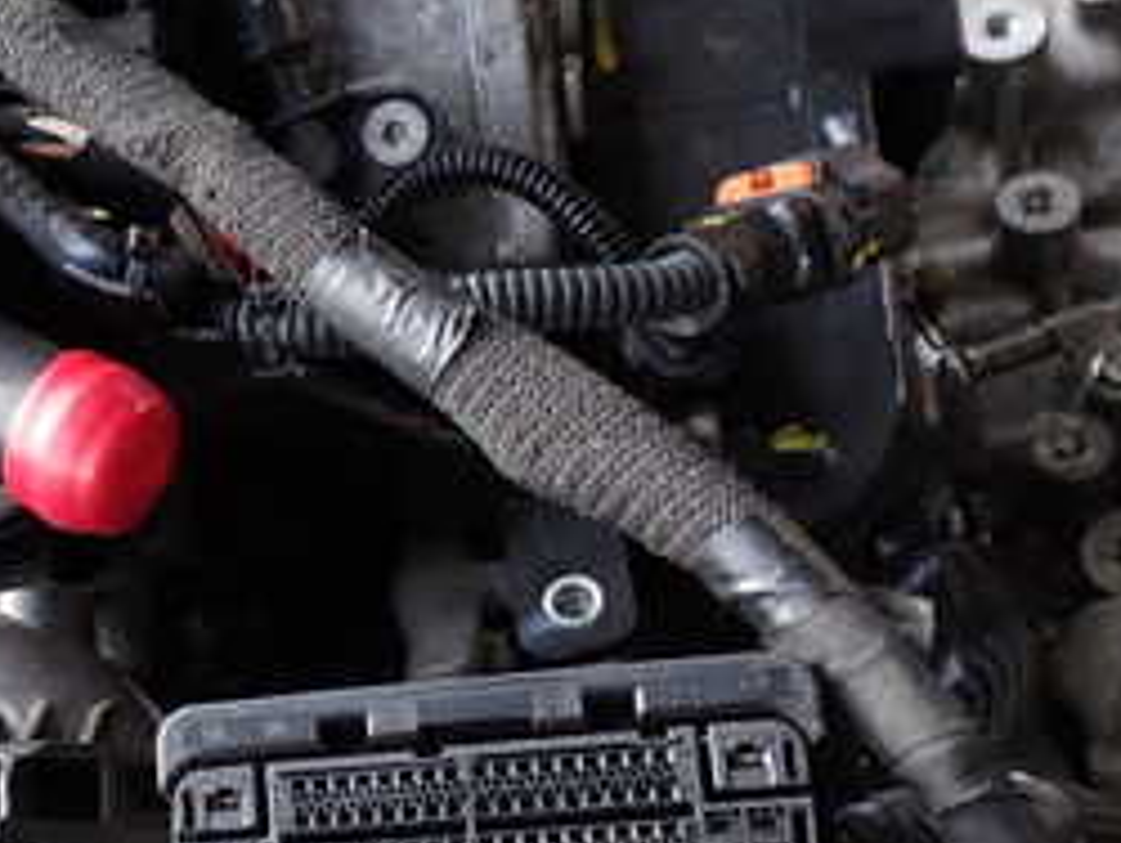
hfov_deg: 25.3
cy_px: 525
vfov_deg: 20.4
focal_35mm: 72
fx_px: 2334
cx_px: -67
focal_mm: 5.4
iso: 100
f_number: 3.2
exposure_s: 1/125
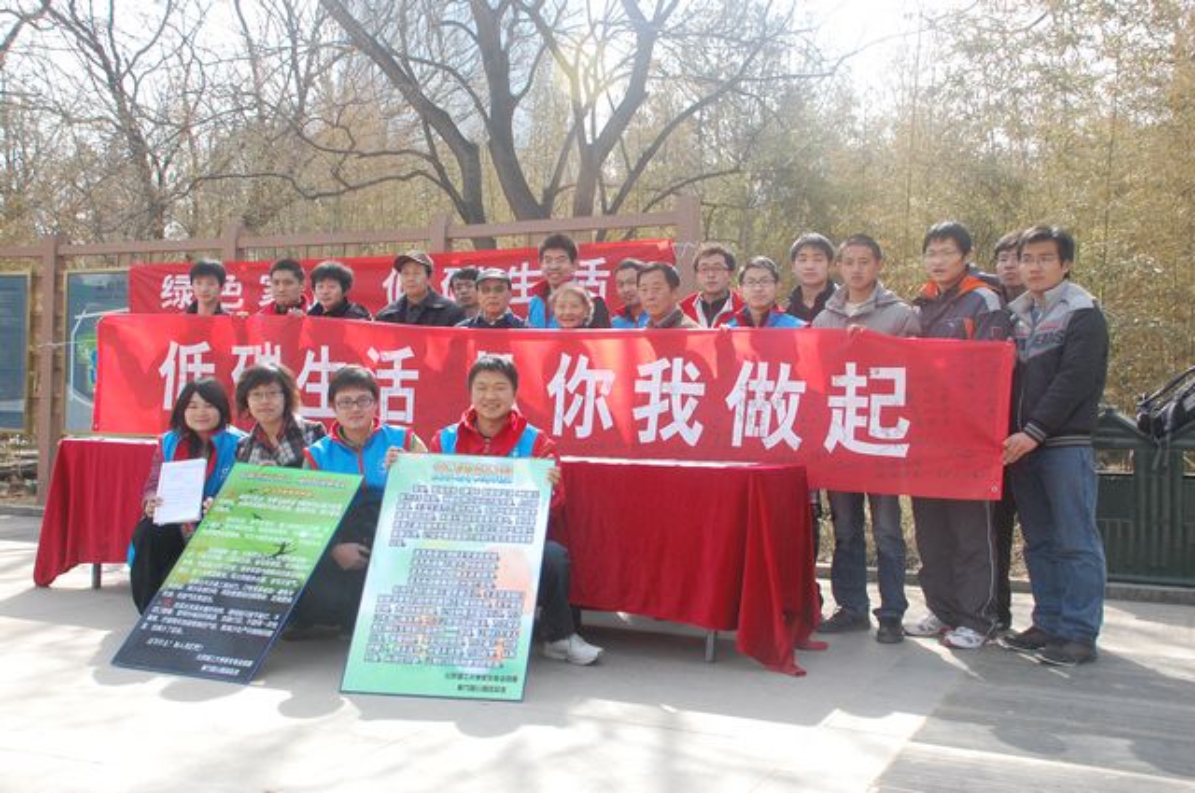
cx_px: 598
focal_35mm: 36
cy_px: 396
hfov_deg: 53.2
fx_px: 1193
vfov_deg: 36.8
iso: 800
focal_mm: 24
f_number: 5.6
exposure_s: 1/640
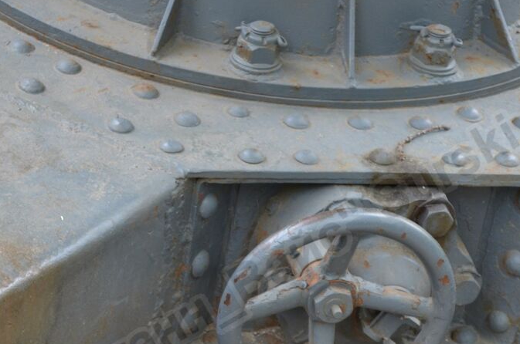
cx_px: 284
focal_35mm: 157
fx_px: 2263
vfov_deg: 8.7
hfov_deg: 13.1
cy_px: 261
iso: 400
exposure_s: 1/125
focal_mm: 55
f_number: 5.6
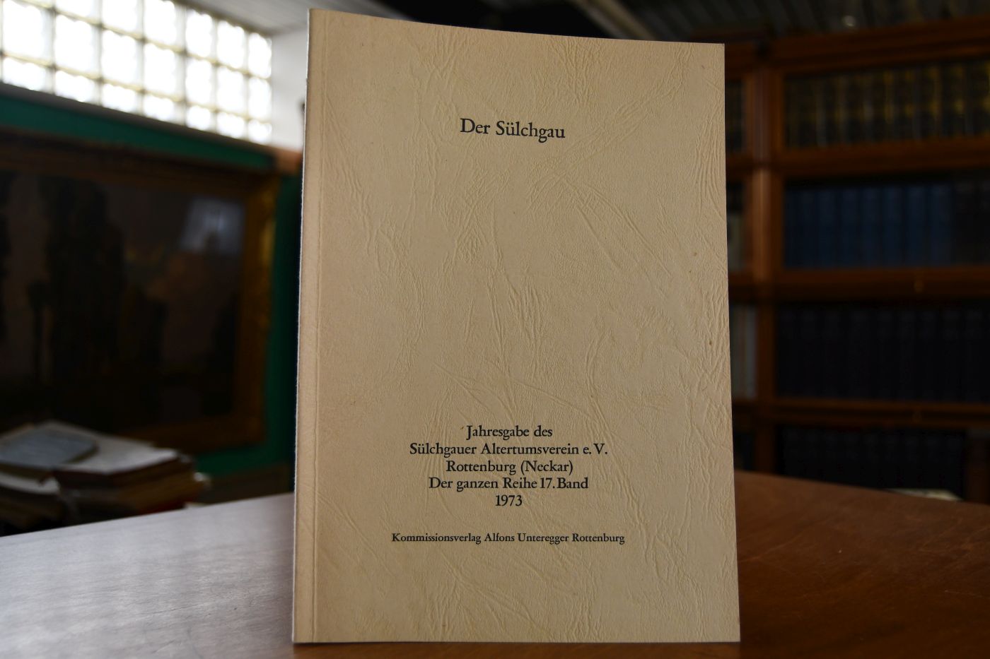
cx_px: 495
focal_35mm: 33
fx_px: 907
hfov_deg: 57.2
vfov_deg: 40.0
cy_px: 330
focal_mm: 22
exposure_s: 1/250
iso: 450
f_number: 3.5
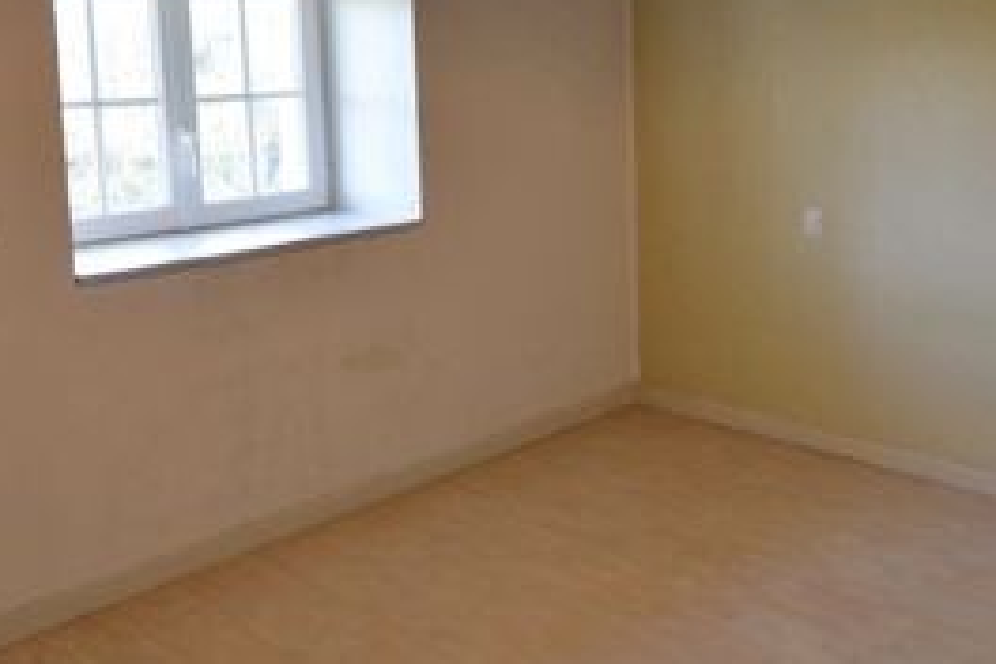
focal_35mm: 40
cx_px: 704
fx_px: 1107
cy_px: 170
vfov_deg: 32.8
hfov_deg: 47.3
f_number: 4
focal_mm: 10
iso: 400
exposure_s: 1/60
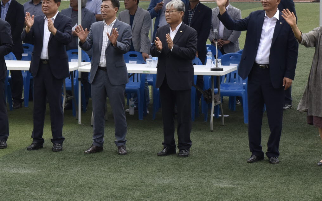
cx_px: 60
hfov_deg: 11.6
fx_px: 1580
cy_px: 15
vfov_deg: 7.3
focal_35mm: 180
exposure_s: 1/200
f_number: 16
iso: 640
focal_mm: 78
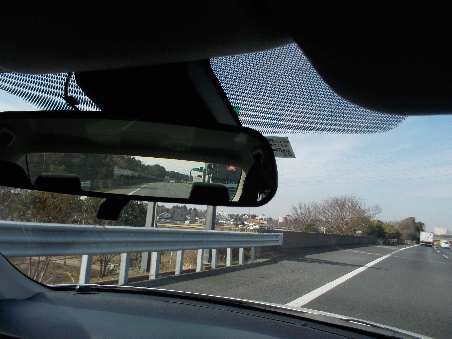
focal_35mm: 29
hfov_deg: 61.7
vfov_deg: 48.2
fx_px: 379
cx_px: 226
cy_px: 170
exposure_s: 1/640
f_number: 3.3
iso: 80
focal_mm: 4.1
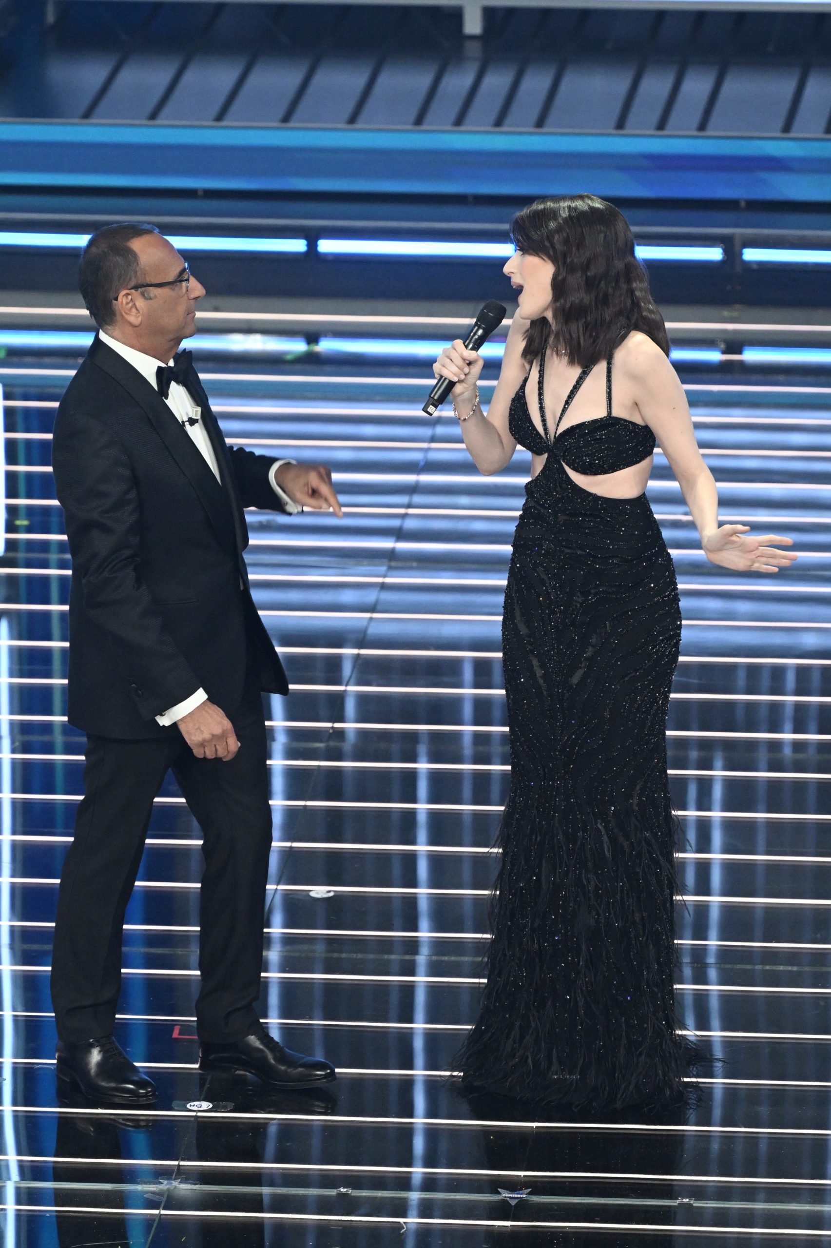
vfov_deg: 7.4
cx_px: 416
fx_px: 9597
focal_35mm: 277
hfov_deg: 5.0
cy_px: 624
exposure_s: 1/320
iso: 4000
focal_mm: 185
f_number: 4
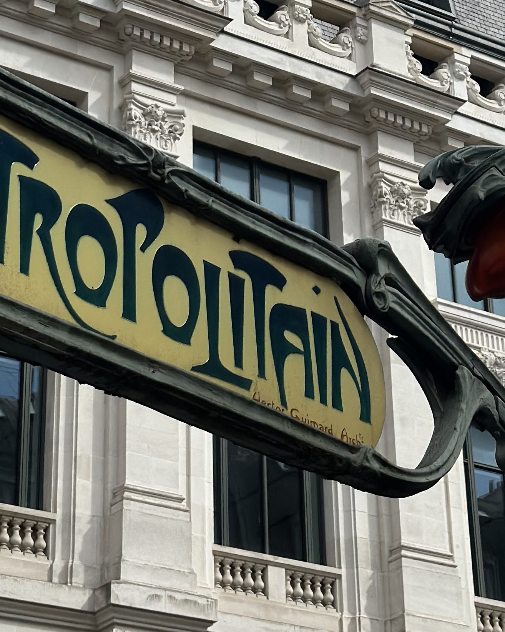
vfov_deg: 16.5
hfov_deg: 13.4
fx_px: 2149
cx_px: 317
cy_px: 39
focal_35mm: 115
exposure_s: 1/10870
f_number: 1.78
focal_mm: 6.86
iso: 100
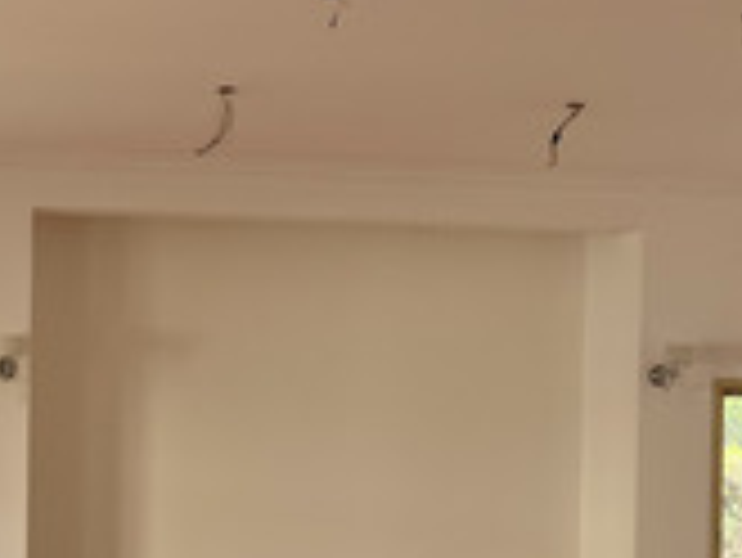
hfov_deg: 25.5
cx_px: -29
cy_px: 511
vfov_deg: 20.0
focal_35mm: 72
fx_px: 1544
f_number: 1.5
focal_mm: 5.7
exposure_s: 1/145
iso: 50
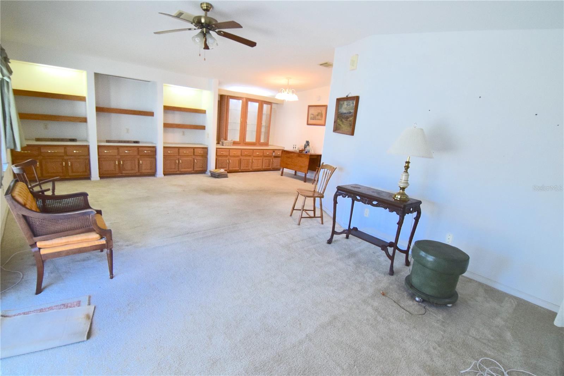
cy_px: 188
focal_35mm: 16
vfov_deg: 72.0
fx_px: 258
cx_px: 282
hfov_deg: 95.0
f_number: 8
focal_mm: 11
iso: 1400
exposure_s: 1/60
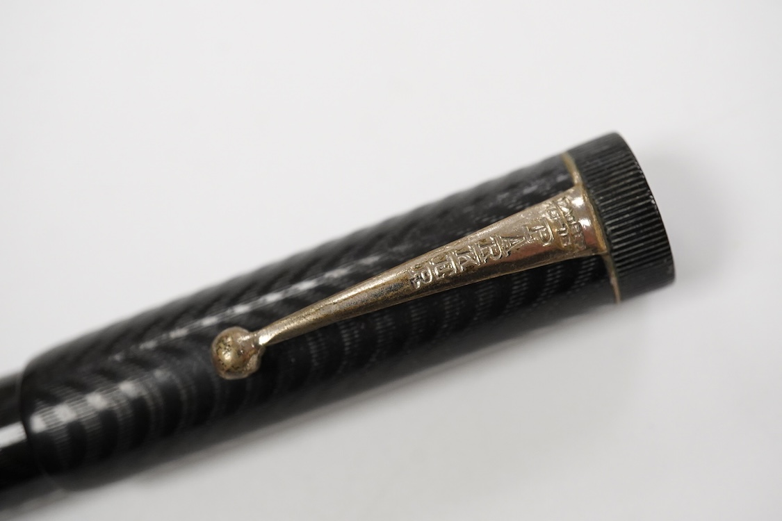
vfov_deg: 29.9
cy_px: 260
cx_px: 391
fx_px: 977
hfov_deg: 43.6
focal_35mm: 45
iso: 2500
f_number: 10
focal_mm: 30
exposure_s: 1/200
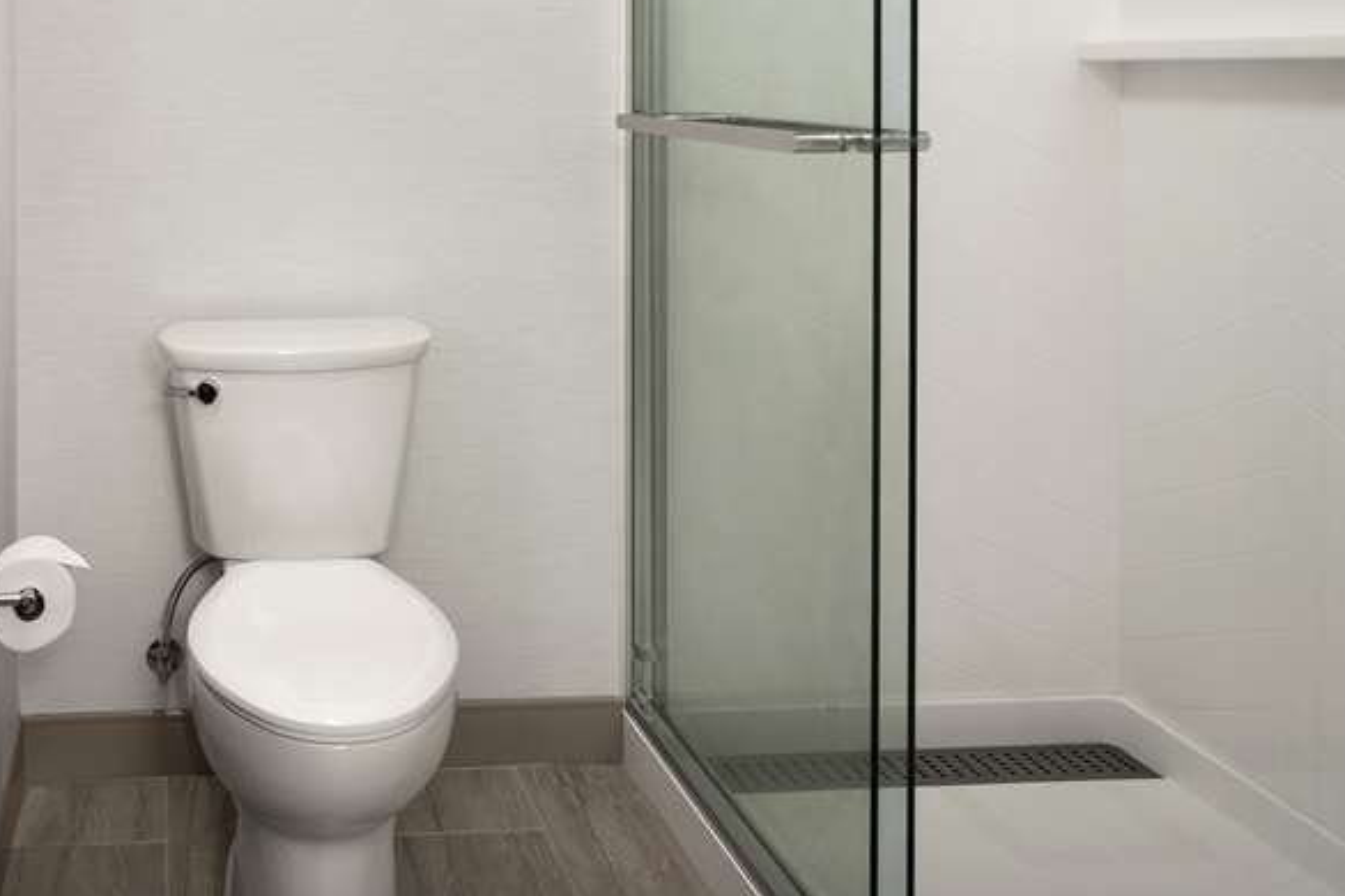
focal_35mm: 35
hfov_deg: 50.0
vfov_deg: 36.4
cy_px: 159
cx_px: 203
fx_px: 1308
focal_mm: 20
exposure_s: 1/250
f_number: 11
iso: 400
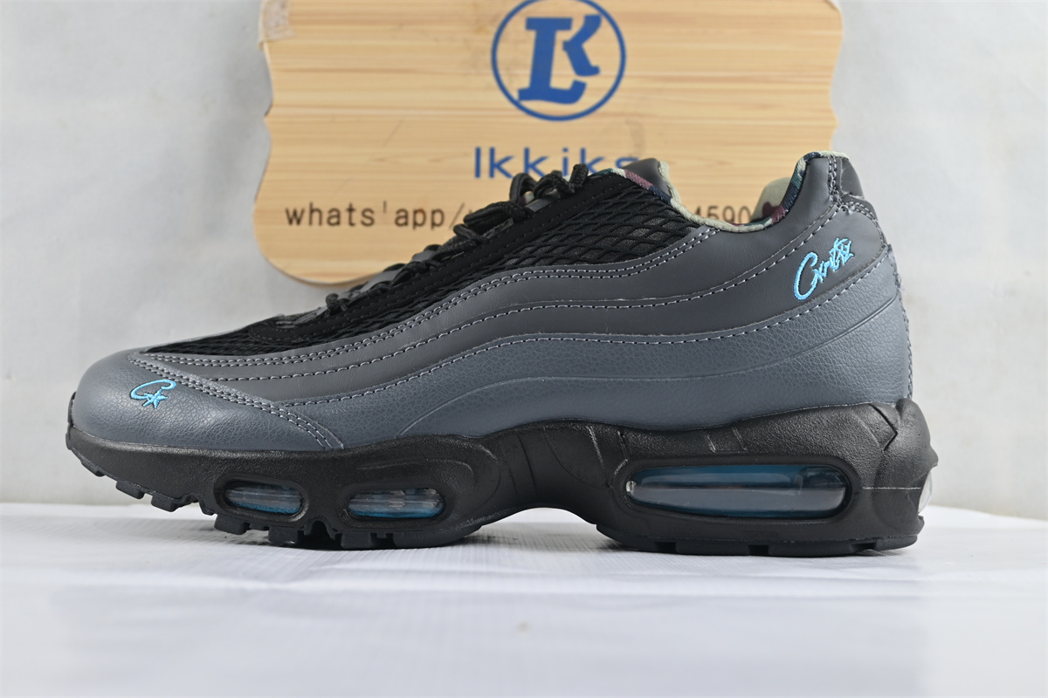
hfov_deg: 45.0
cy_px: 349
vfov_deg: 30.8
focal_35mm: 44
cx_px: 524
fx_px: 1266
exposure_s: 1/60
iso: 200
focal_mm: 29
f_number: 4.8
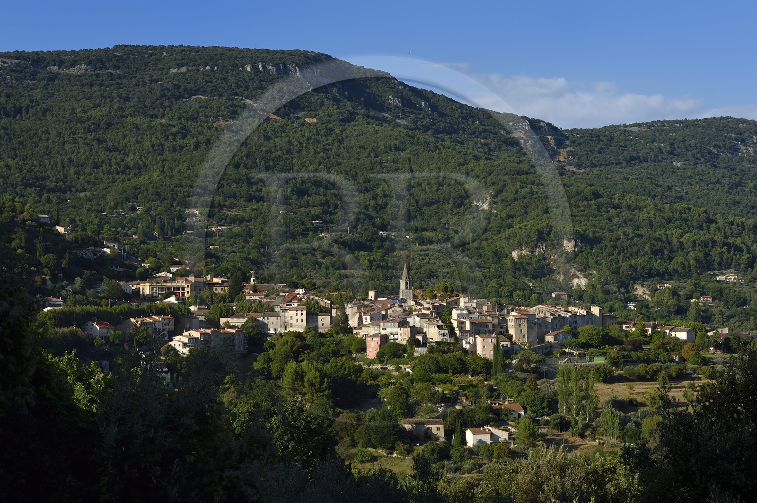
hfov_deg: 27.0
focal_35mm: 75
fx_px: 1576
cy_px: 252
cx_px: 378
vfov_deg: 18.2
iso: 200
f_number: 11
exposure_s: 1/200
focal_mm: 75
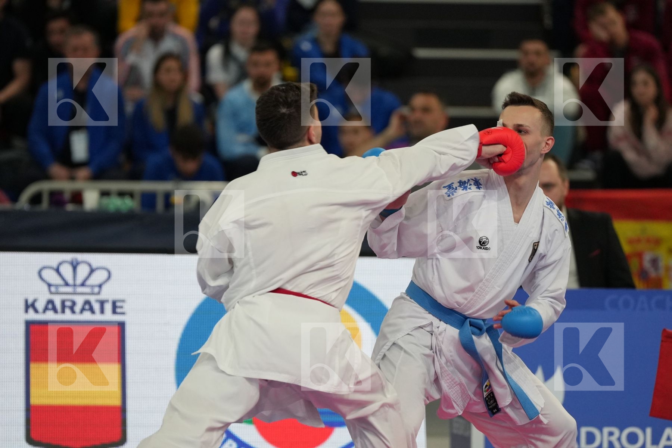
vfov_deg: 4.6
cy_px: 224
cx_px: 336
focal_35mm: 300
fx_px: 5600
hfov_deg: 6.9
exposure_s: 1/1000
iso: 1600
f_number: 2.8
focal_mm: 200
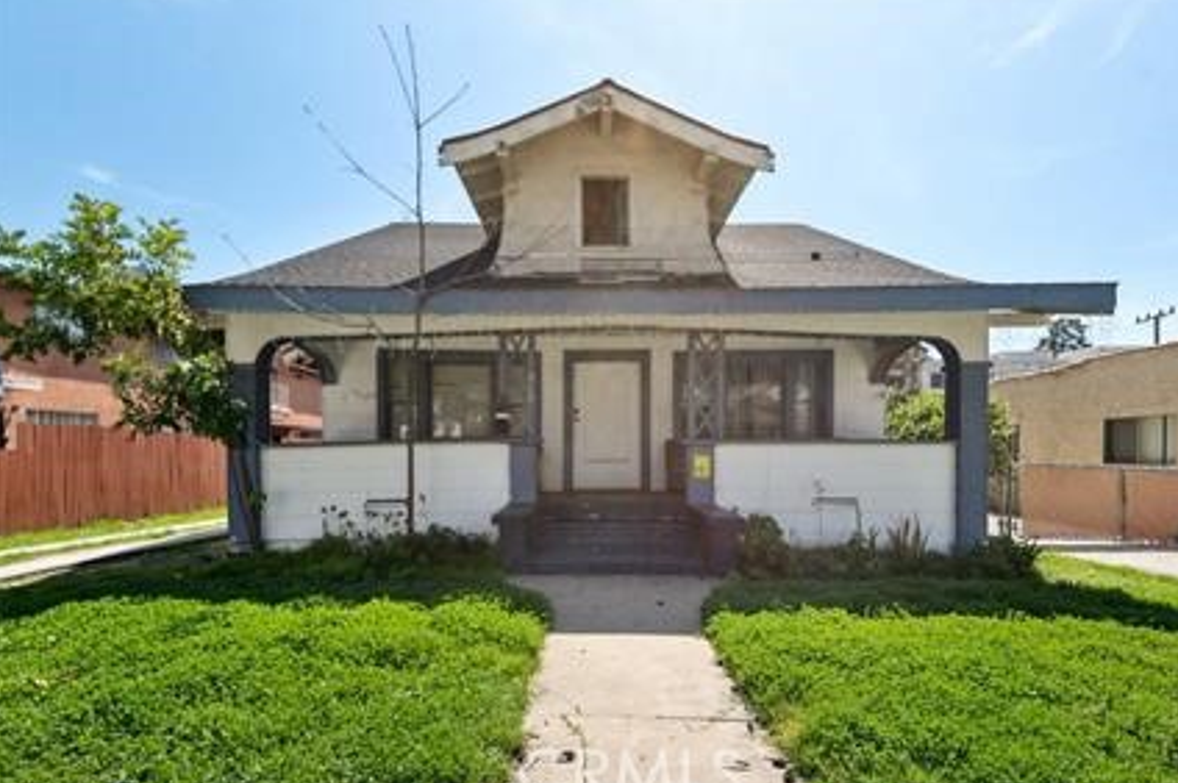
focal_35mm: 17
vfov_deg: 70.3
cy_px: 397
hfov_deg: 93.3
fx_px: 556
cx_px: 614
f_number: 6.3
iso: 400
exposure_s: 1/2000
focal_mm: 16
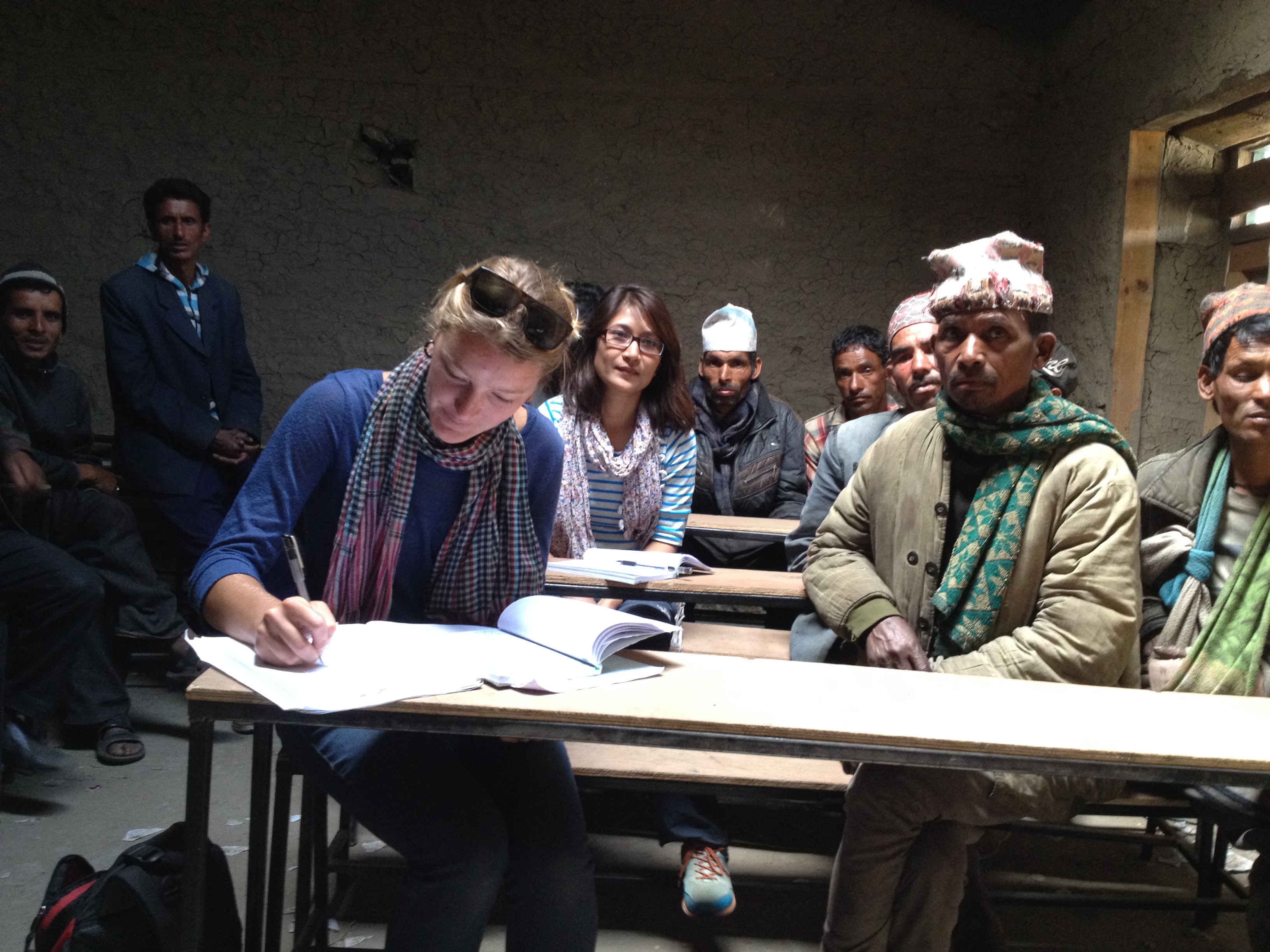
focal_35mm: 35
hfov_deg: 52.6
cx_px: 635
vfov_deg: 40.7
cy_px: 476
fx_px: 1284
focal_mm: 4.28
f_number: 2.4
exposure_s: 1/20
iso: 200
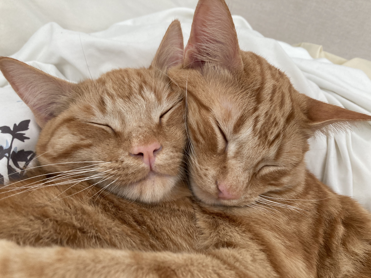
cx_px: 186
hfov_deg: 63.4
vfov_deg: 49.7
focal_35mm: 28
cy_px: 139
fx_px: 300
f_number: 1.8
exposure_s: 1/60
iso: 100
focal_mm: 3.99
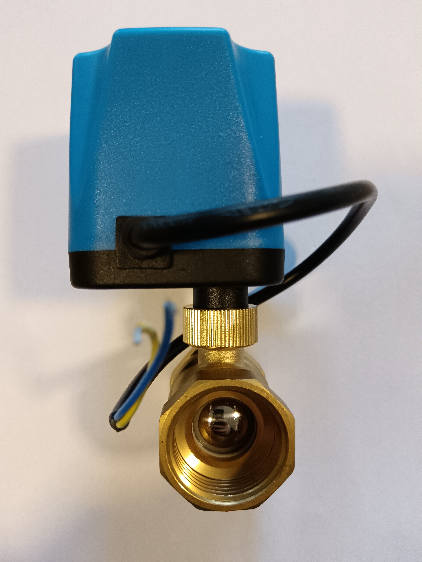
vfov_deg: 65.3
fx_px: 439
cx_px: 211
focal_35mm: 27
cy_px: 281
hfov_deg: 51.4
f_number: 1.9
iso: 947
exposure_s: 1/50
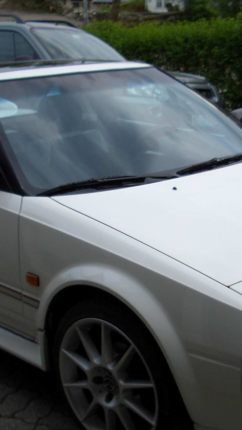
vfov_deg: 33.3
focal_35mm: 63
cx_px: 144
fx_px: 718
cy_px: 248
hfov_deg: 19.1
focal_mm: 5.8
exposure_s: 1/125
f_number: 2.6
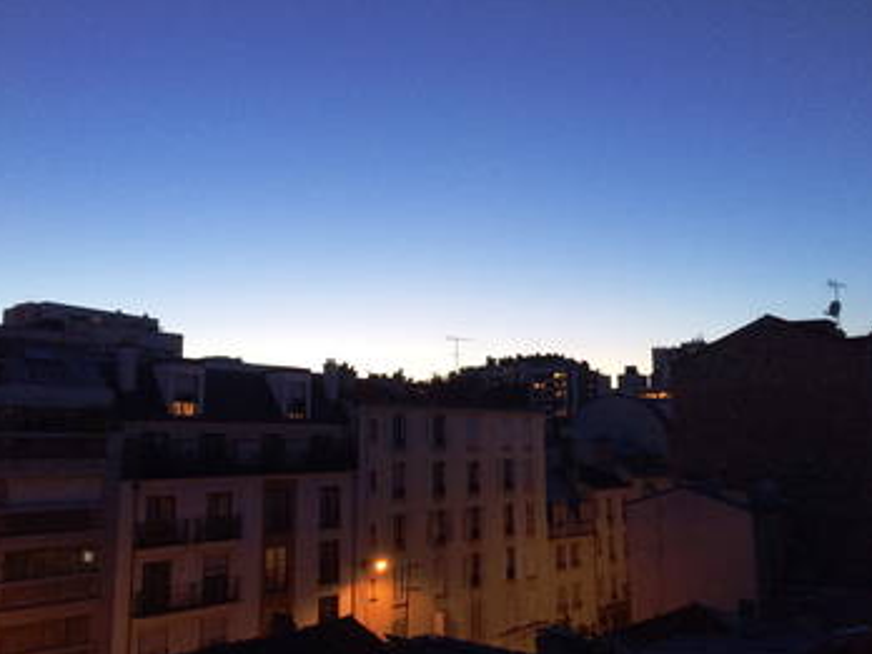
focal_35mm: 30
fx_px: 756
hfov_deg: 60.0
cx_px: 436
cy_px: 336
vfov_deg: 46.8
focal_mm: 4.15
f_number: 2.2
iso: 200
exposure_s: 1/33
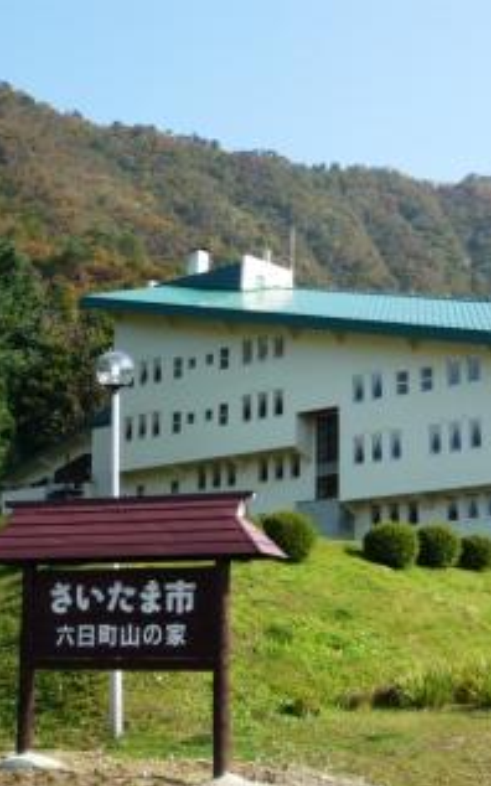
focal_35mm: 60
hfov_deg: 21.1
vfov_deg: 34.0
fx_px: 1285
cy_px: 414
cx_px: 451
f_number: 3.3
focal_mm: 6.6
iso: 100
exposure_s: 1/640
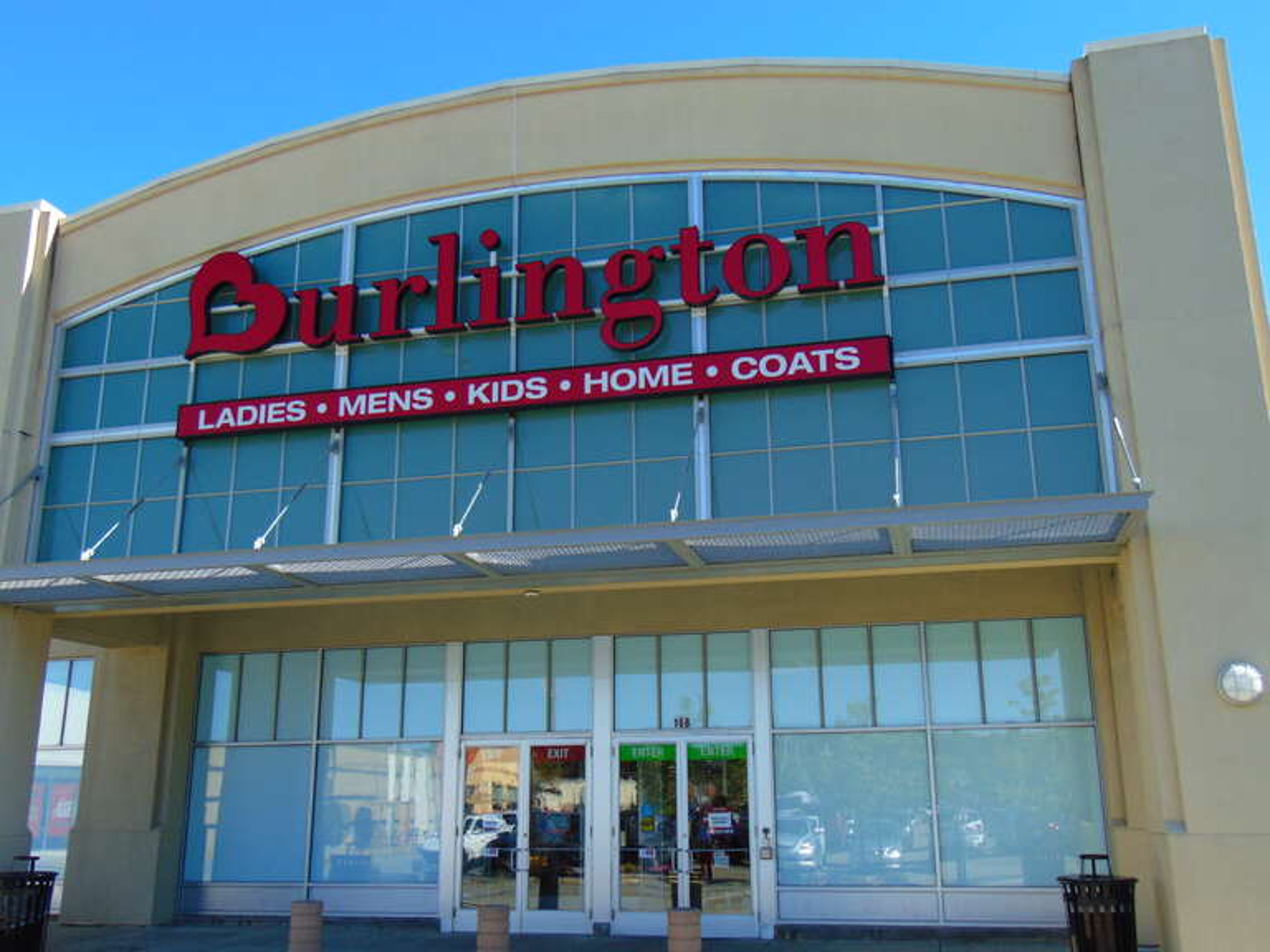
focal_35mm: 33
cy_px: 476
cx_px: 635
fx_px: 1211
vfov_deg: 42.9
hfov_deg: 55.4
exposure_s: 1/500
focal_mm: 5.8
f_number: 3.2
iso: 80
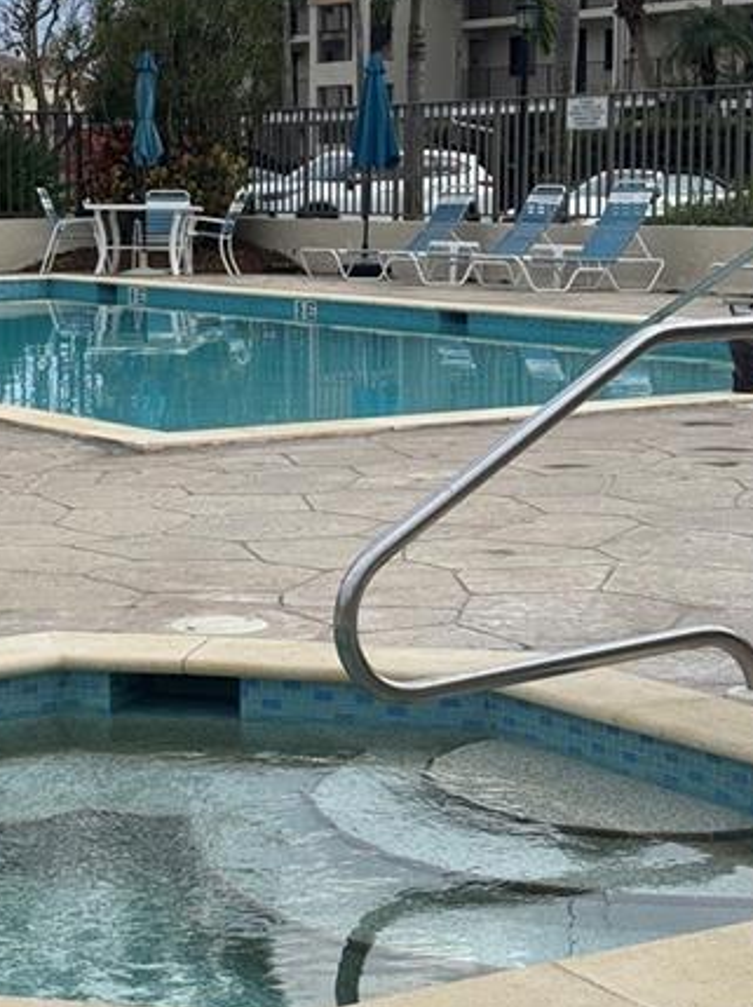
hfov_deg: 17.0
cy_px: 380
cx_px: 113
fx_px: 2498
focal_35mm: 86
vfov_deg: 22.7
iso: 64
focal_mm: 6.76
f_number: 1.78
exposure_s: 1/2611
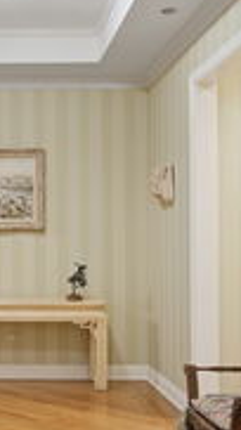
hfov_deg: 20.0
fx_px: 661
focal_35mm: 58
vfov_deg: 36.0
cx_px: -5
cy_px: 248
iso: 320
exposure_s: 2.5
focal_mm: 21
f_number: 7.1
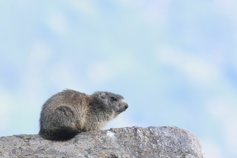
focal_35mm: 800
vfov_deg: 1.7
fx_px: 5264
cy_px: 82
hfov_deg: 2.6
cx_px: 118
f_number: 8
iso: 400
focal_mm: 500
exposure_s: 1/200
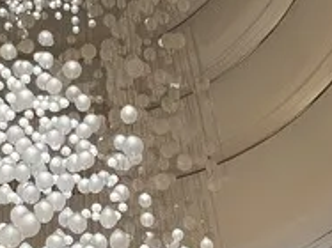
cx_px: 108
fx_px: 671
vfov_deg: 20.6
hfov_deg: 27.6
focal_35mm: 70
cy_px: 214
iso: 250
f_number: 1.8
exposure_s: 1/118
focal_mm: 1.57
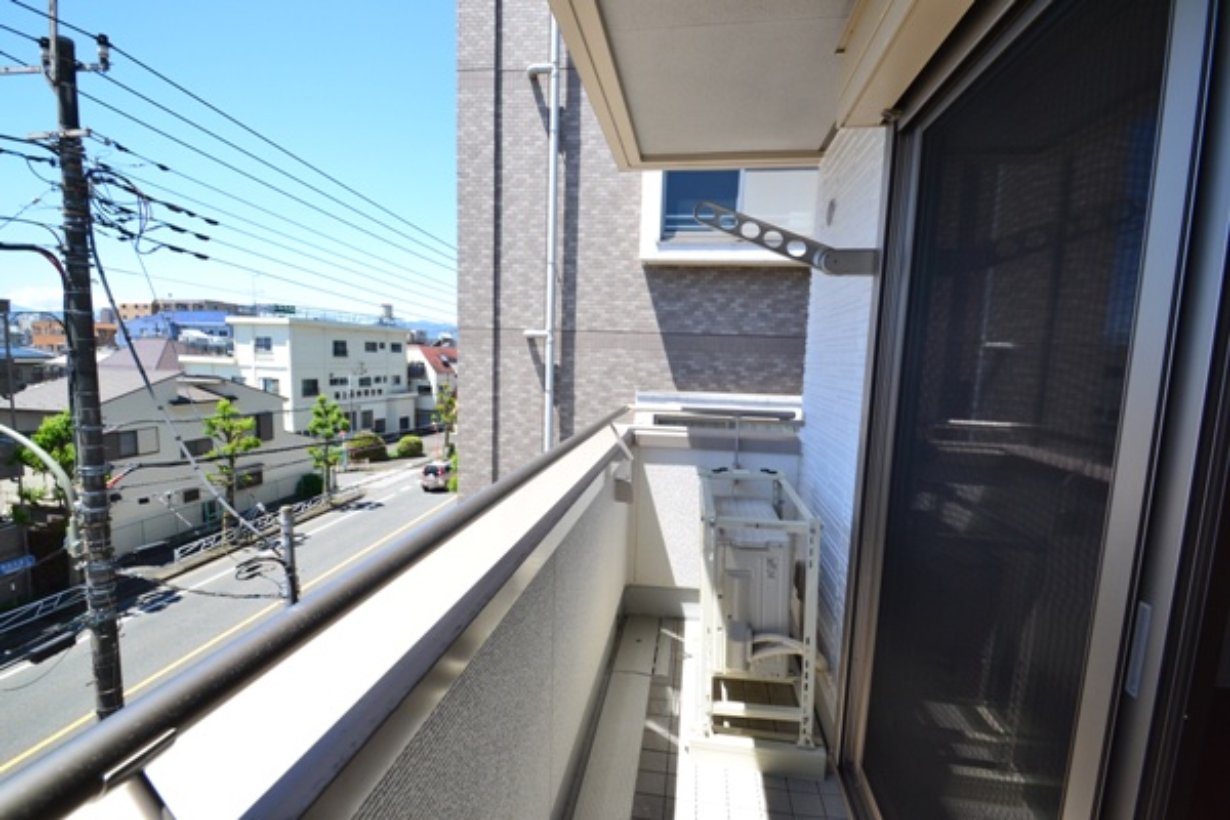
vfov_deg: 77.3
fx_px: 512
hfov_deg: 100.4
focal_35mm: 15
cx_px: 615
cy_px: 410
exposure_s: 1/250
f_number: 10
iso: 400
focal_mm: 10
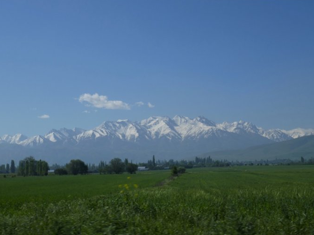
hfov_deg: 34.3
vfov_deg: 26.1
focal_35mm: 56
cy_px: 117
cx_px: 156
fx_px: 508
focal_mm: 18.6
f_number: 6.3
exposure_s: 1/1000
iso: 125
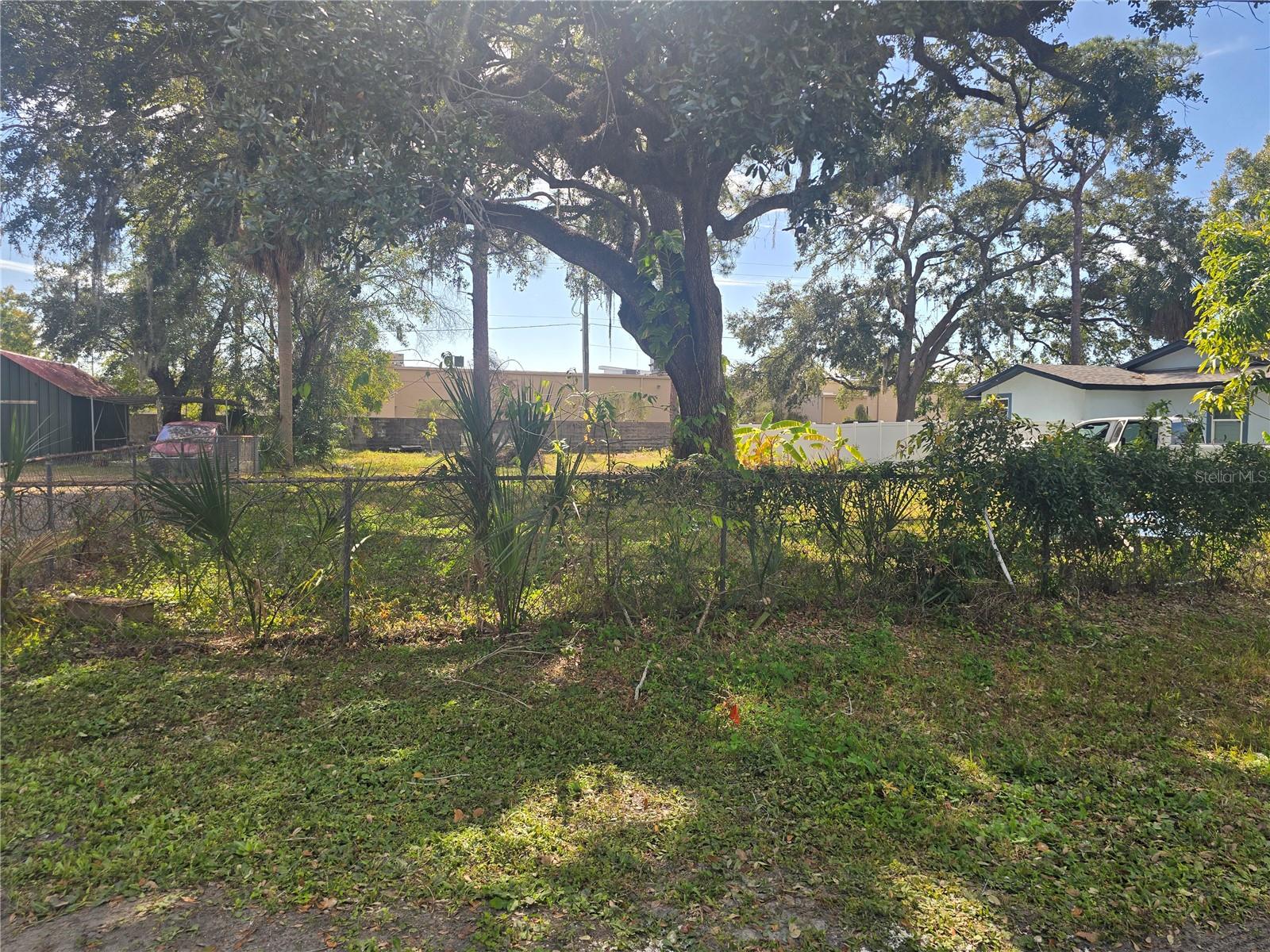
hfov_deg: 73.9
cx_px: 635
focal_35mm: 23
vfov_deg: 58.9
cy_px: 476
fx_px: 844
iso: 12
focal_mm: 6.3
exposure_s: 1/496
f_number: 1.7
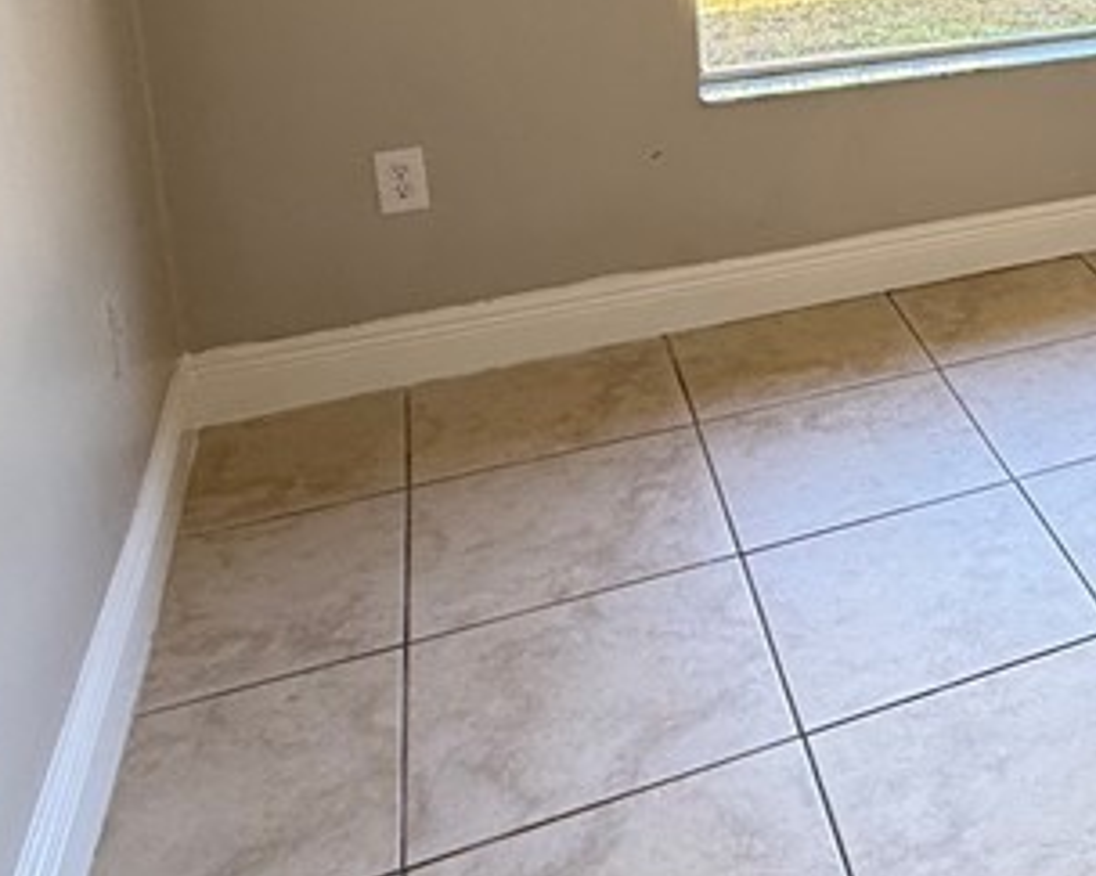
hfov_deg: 32.8
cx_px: 1330
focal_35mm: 46
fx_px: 1492
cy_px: -61
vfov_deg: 29.8
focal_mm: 2.22
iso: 320
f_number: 2.2
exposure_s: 1/99
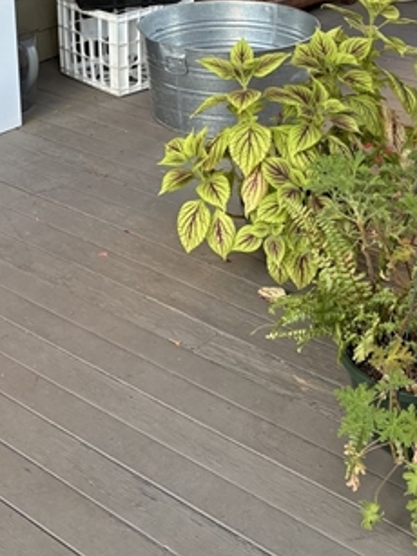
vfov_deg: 28.1
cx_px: 169
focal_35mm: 65
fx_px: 1045
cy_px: 4
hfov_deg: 22.5
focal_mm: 5.96
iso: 50
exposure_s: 1/236
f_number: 1.6
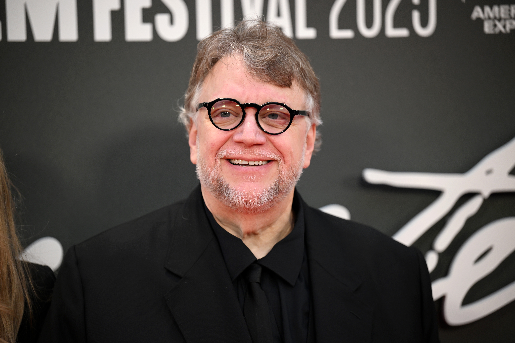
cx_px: 258
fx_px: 2289
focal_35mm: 160
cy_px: 172
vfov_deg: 8.6
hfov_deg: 12.8
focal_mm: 160
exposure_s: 1/500
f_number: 2.8
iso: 640
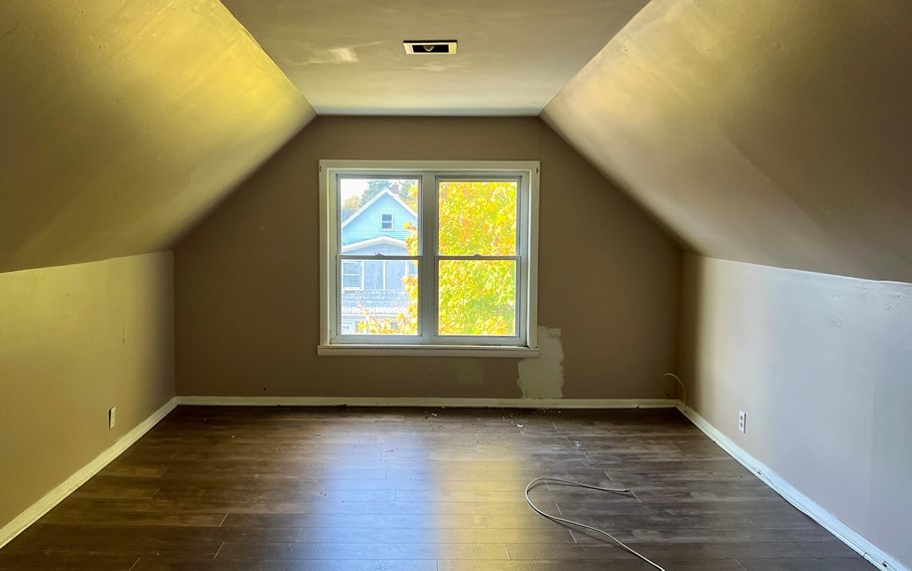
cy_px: 271
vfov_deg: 40.6
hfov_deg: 61.1
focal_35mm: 31
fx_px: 771
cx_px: 420
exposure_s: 1/121
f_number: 1.5
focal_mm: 5.7
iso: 64
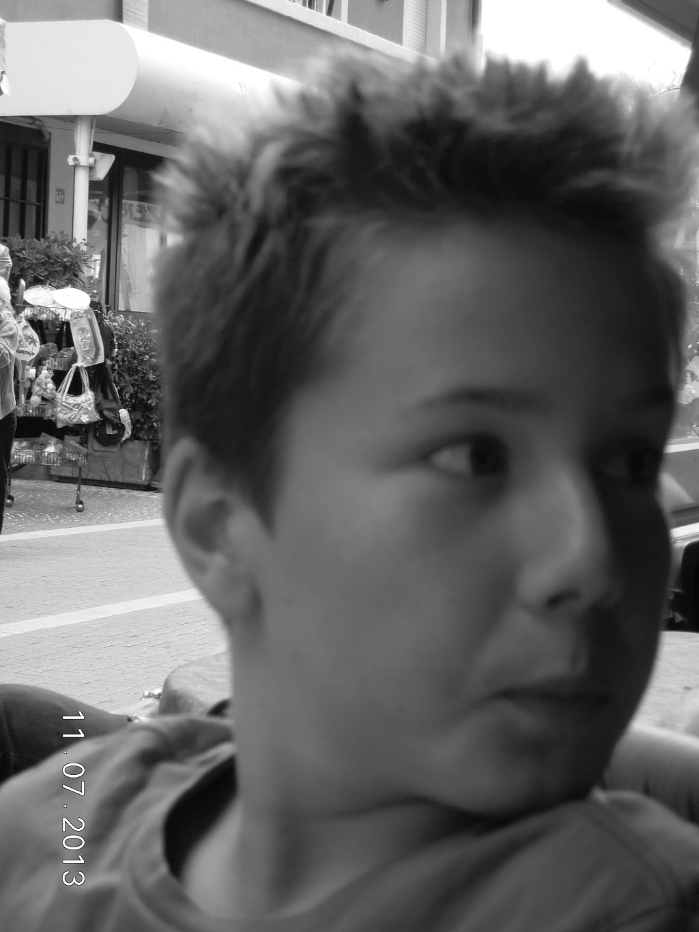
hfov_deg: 19.1
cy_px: 466
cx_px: 350
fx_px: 2073
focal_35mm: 77
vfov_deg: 25.3
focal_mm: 13.8
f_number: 4.2
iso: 220
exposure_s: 1/60
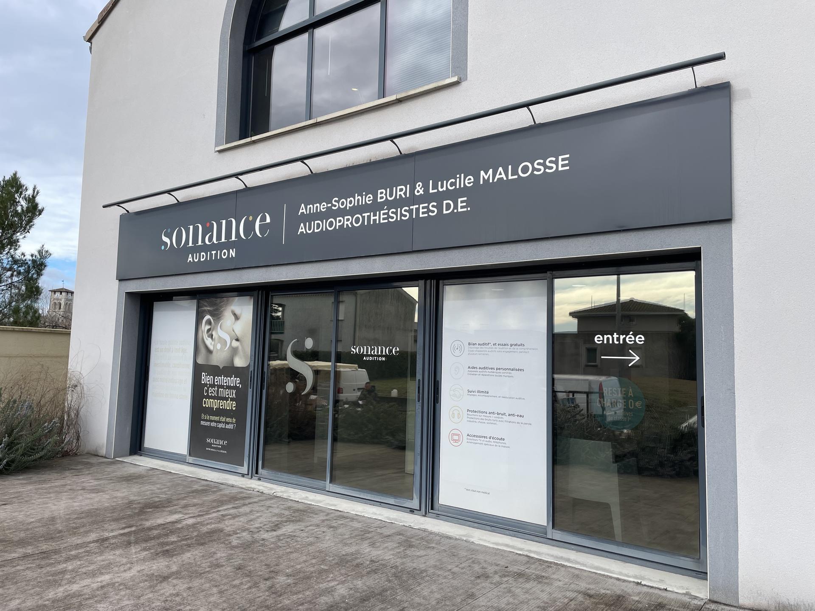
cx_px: 408
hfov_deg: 67.3
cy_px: 306
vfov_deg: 53.1
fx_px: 612
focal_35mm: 26
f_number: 1.6
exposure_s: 1/2132
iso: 32
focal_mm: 4.2
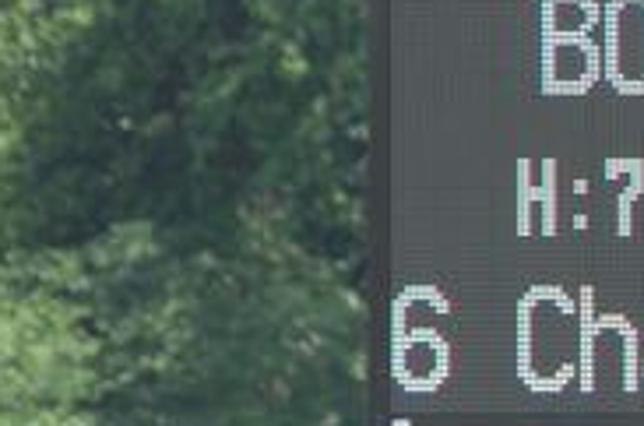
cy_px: 259
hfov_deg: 1.0
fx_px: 37541
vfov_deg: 0.6
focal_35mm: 2104
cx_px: 1109
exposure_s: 1/250
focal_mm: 400
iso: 200
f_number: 7.1
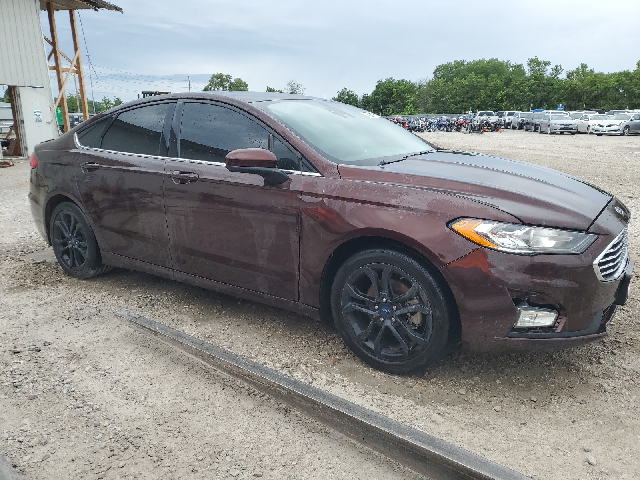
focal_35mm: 26
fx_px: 481
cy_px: 240
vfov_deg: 53.1
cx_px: 320
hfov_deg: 67.3
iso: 50
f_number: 1.5
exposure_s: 1/833
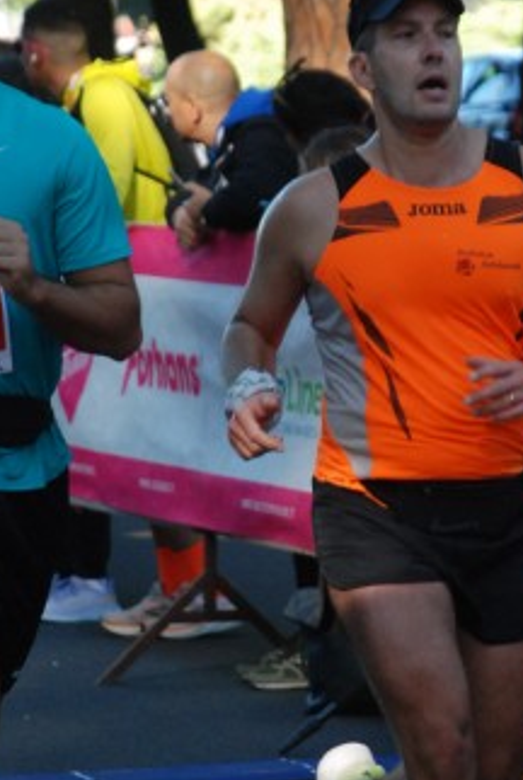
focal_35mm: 313
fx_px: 6791
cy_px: 390
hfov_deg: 4.4
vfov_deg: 6.6
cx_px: 466
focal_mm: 112
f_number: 5.6
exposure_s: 1/400
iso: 1000
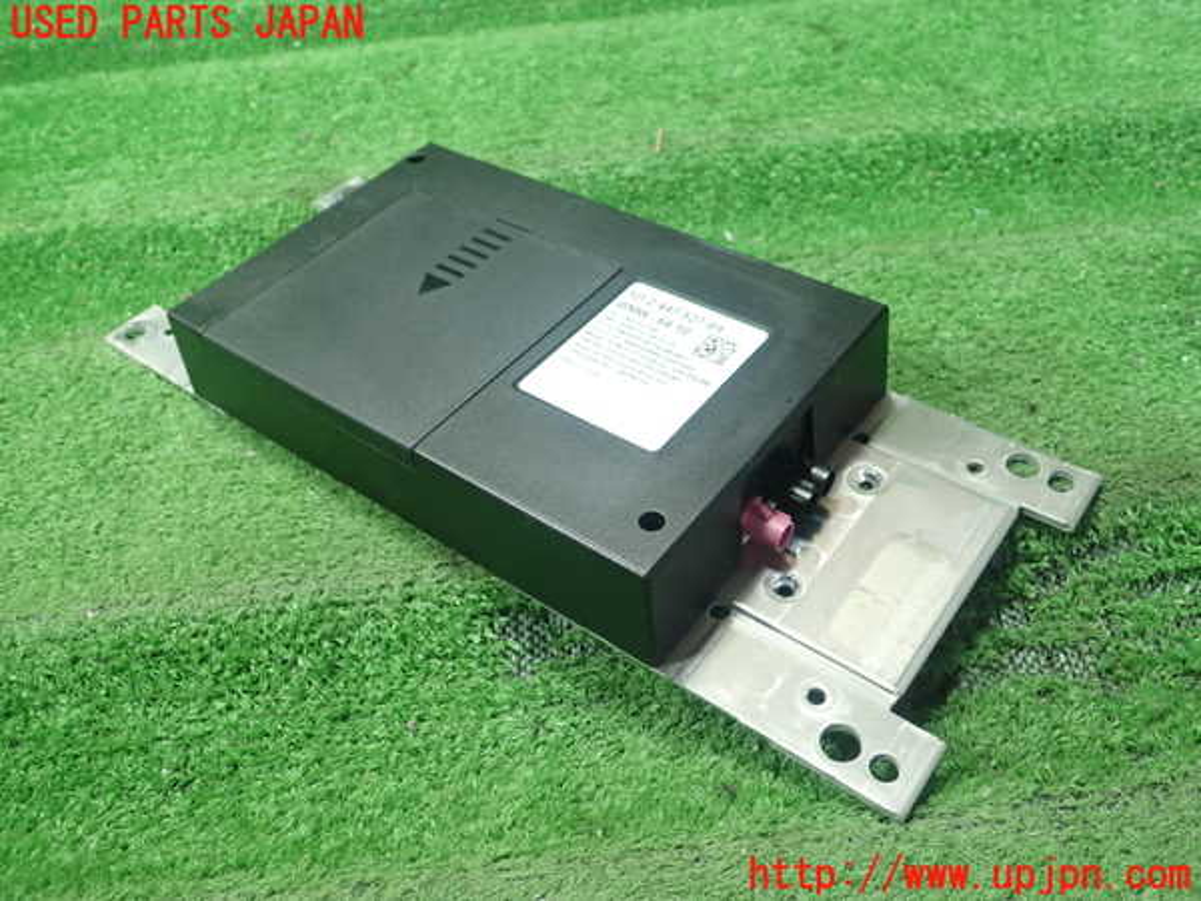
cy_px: 450
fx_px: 1041
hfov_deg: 60.0
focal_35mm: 30
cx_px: 600
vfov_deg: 46.8
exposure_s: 1/125
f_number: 2.3
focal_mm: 5.5
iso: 400
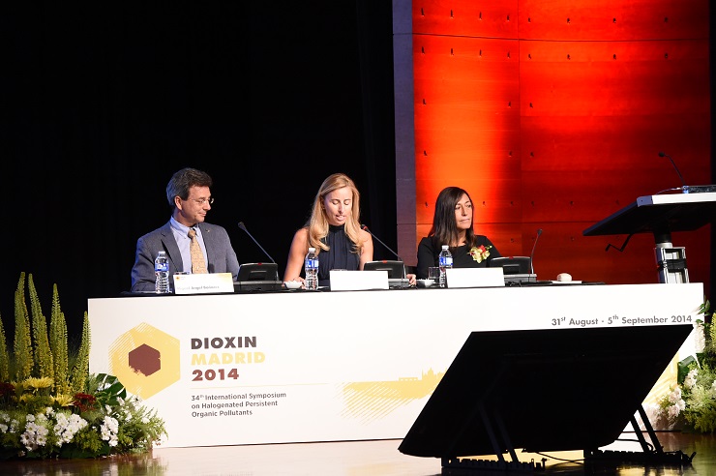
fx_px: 3577
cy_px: 238
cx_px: 358
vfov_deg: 7.6
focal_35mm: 180
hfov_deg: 11.4
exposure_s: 1/125
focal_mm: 180
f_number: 5.3
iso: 6400
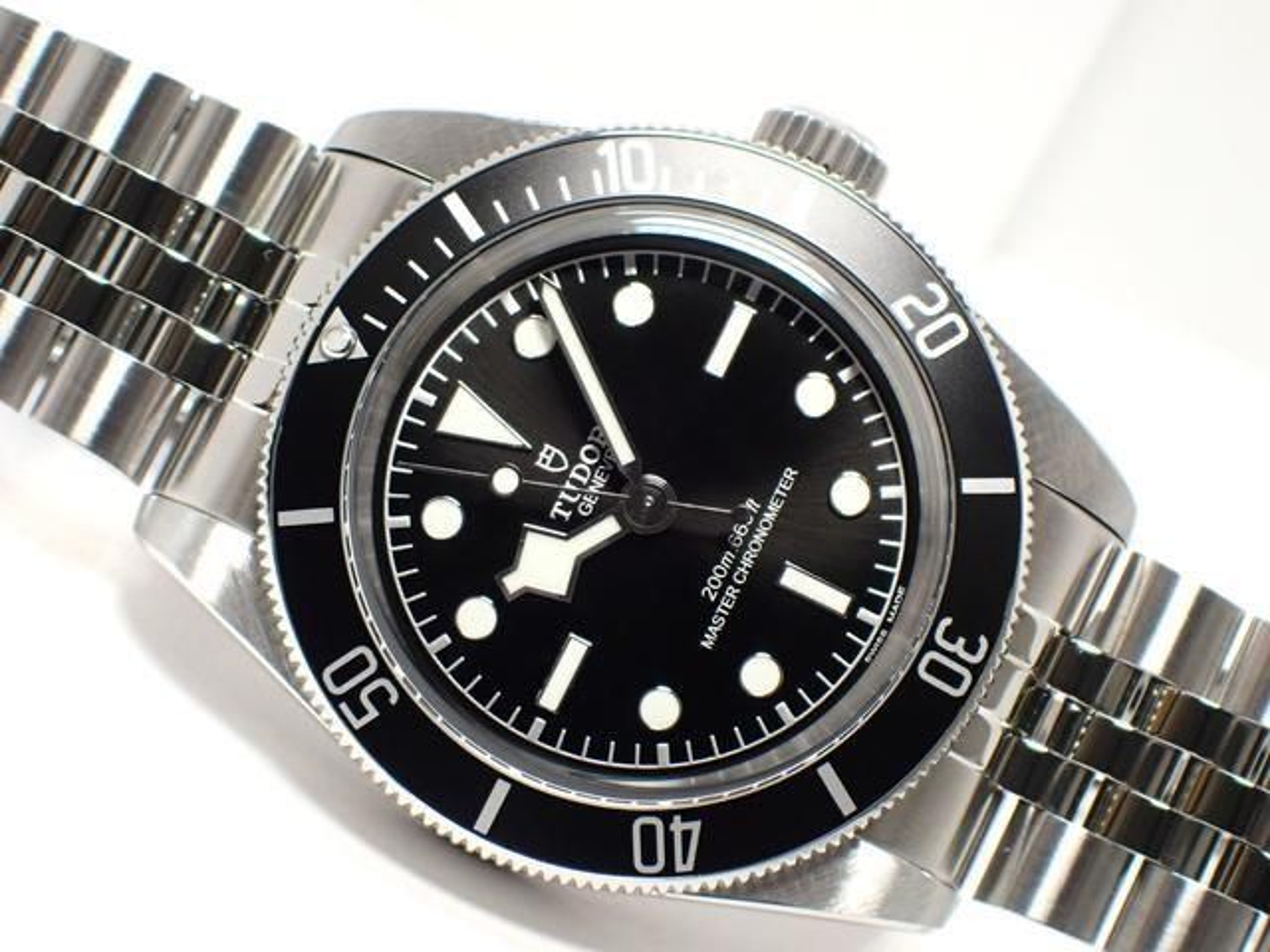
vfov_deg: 14.8
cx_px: 635
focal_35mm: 100
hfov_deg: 19.6
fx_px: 3669
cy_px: 476
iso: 400
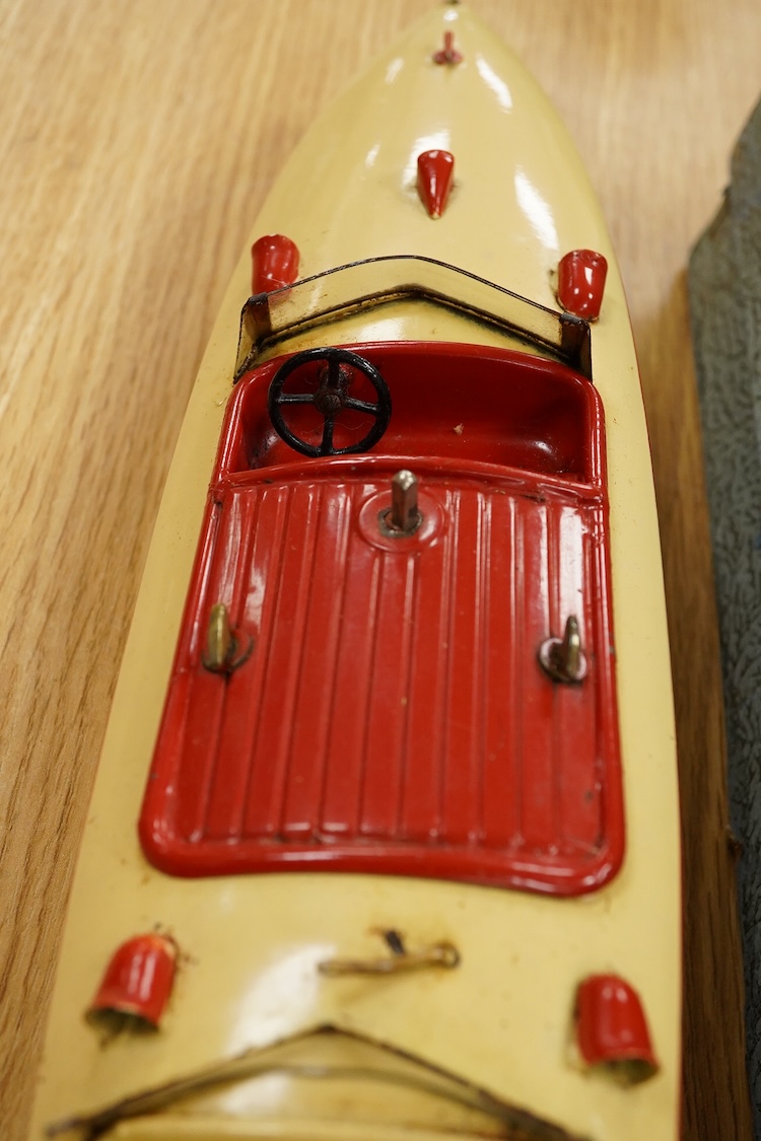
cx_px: 380
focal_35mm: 45
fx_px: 1427
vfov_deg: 43.6
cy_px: 570
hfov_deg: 29.9
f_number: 10
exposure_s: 1/160
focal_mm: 30
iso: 2500
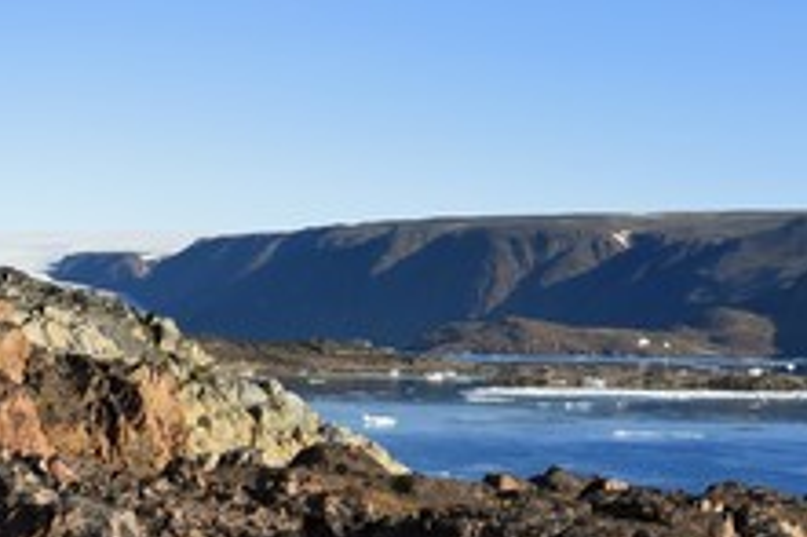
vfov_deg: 10.3
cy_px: 332
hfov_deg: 15.3
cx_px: 142
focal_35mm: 133
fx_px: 2979
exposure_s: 1/320
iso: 200
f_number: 13
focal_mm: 70
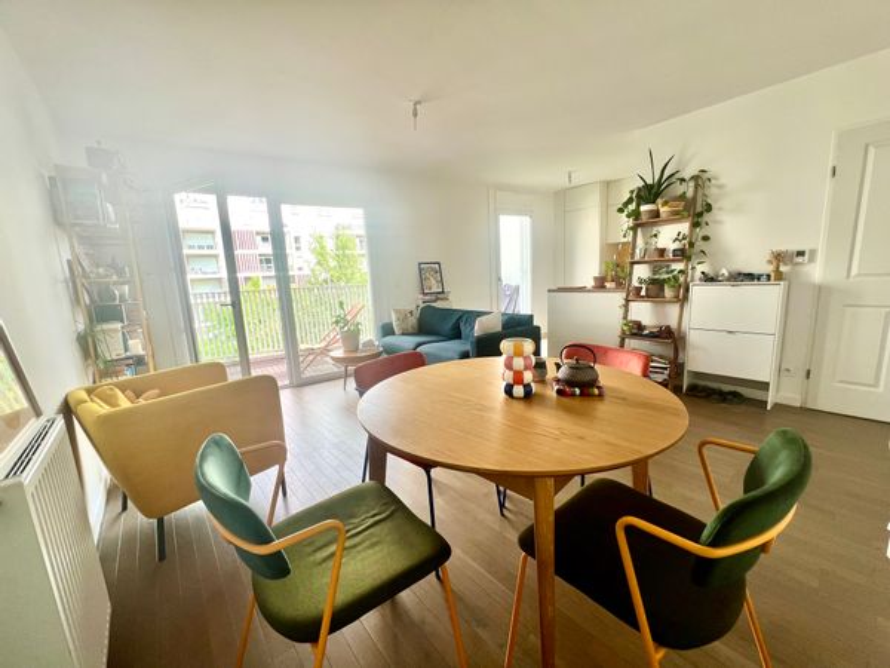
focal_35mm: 13
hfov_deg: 106.2
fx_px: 334
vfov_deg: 89.9
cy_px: 334
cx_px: 445
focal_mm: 1.57
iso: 40
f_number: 1.8
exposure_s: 1/99
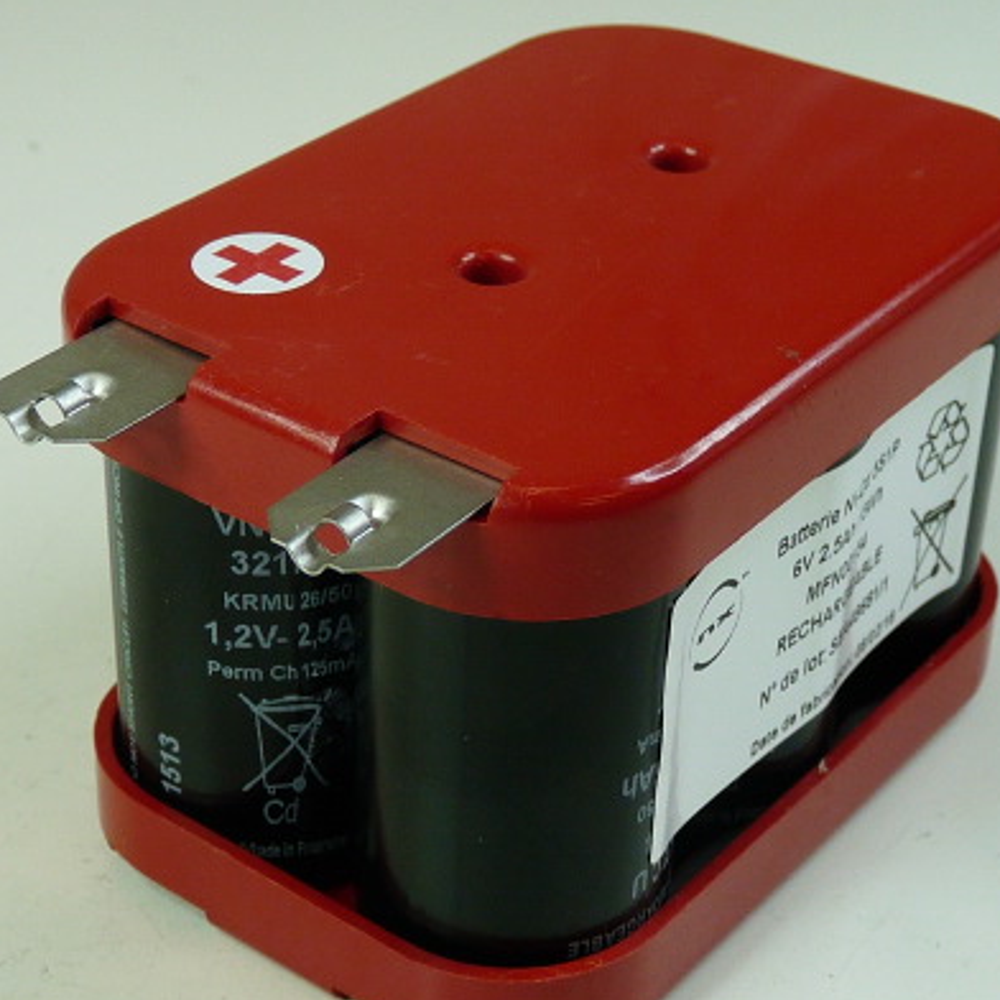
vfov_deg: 23.1
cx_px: 508
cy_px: 523
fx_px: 2451
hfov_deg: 23.1
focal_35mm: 75
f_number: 3
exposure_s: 1/60
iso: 100
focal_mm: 5.3
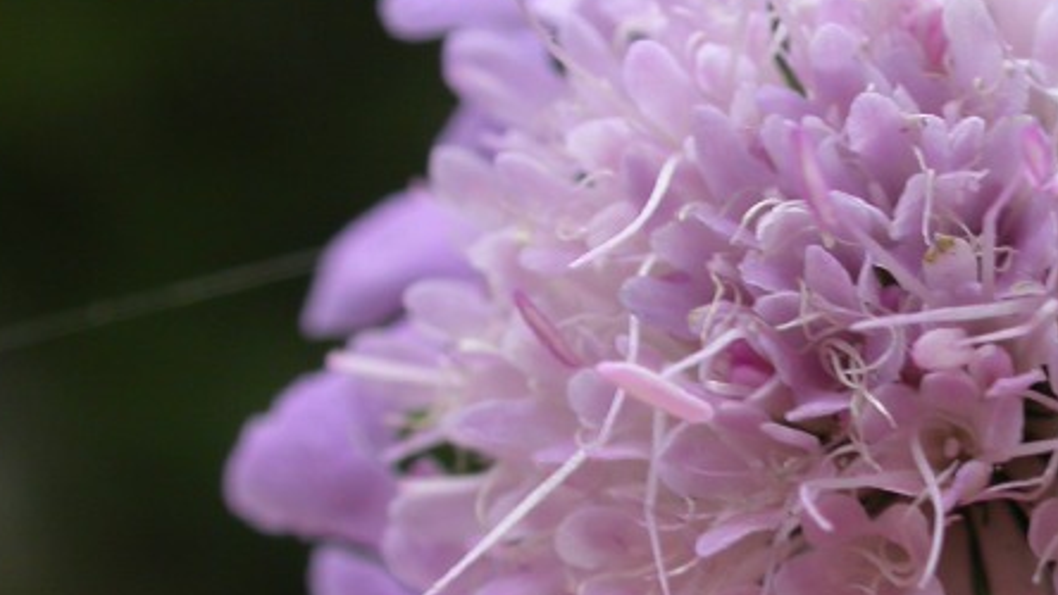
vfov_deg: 7.9
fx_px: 4293
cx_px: 879
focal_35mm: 153
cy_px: 488
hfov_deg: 14.0
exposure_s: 1/62.8
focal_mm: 16.2
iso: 100
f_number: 5
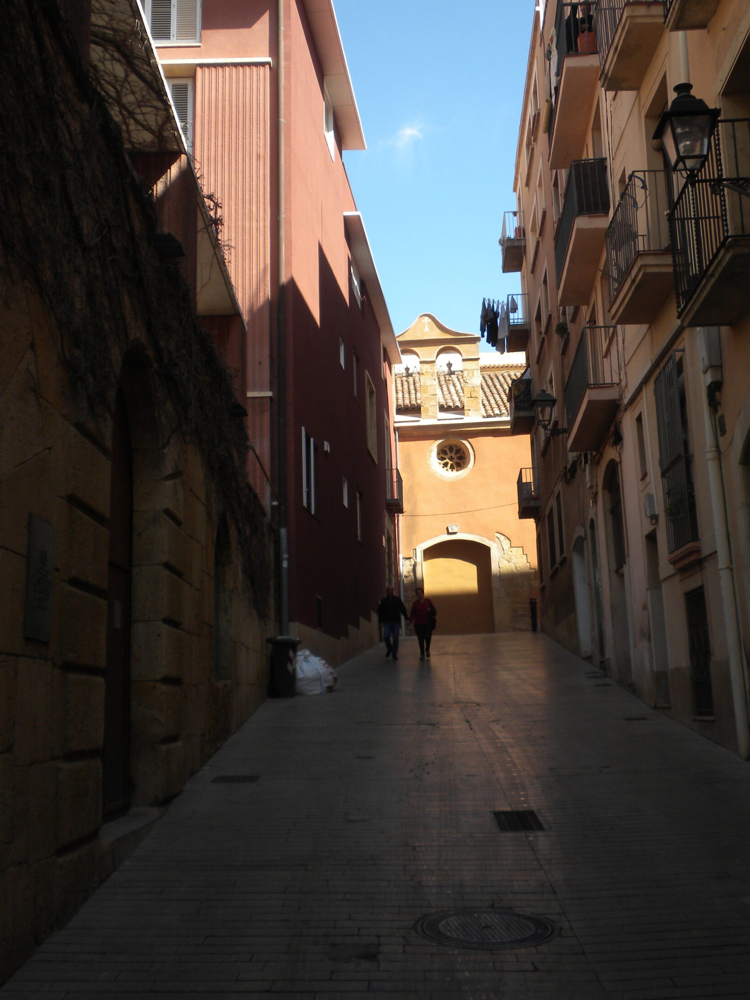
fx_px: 1242
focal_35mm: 43
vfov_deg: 43.7
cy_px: 423
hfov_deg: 33.6
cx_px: 398
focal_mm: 6.6
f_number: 3.5
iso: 64
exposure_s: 1/317
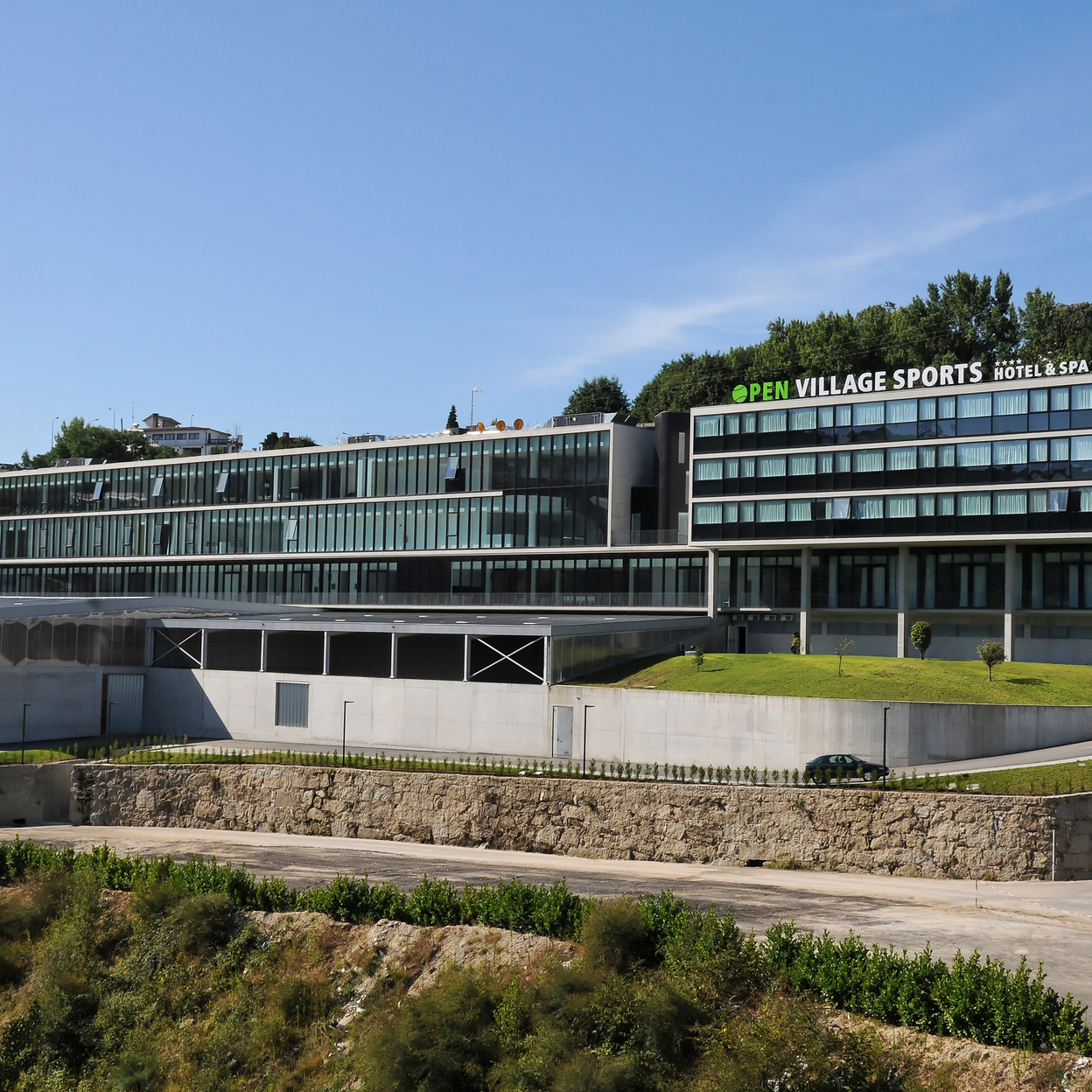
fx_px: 1677
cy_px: 539
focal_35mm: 47
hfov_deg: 36.0
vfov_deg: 36.1
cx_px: 509
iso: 200
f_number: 16
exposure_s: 1/200
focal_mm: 24
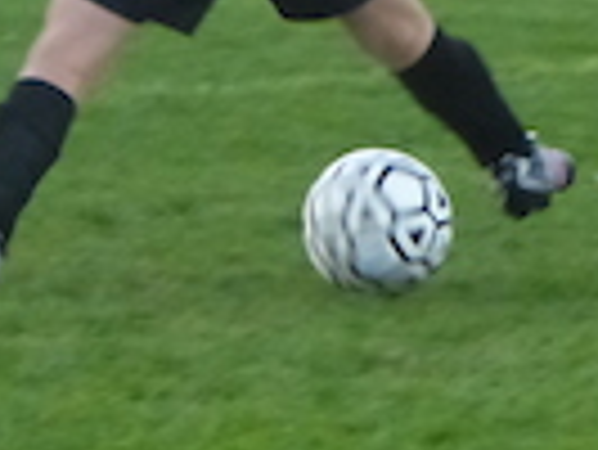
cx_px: -330
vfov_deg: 1.7
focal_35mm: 869
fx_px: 15026
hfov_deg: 2.3
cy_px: -292
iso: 800
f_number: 2.8
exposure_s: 1/80
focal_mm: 39.1
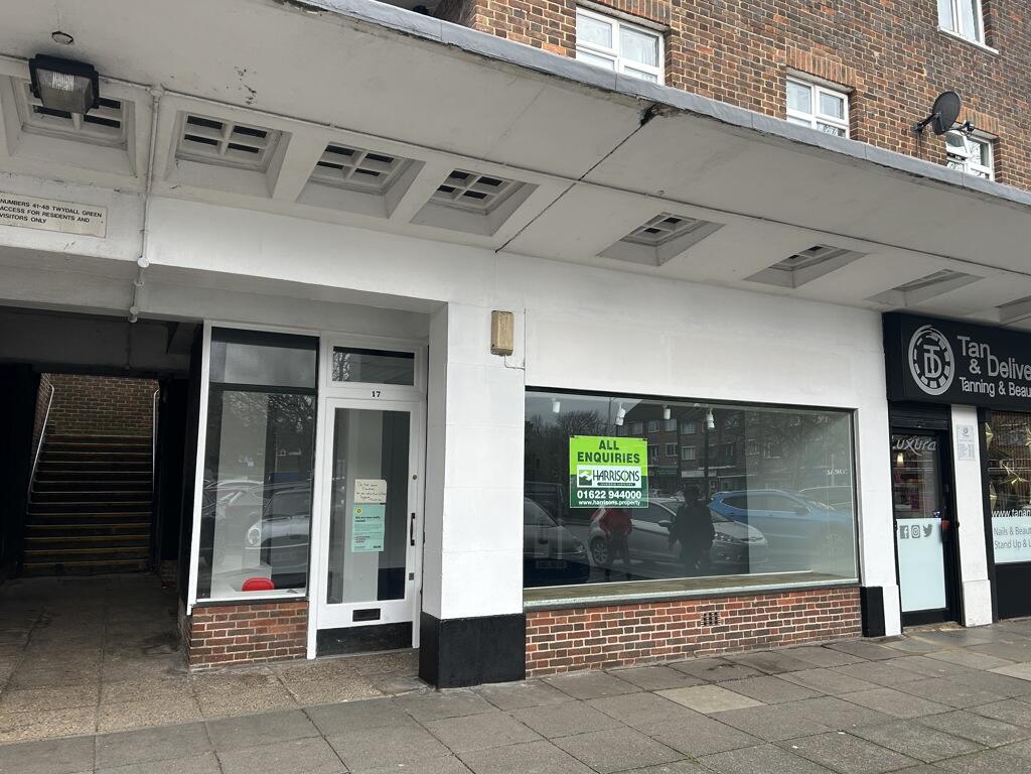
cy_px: 387
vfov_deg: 53.1
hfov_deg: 67.3
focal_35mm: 26
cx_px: 516
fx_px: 774
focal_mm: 5.7
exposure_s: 1/277
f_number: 1.5
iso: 40
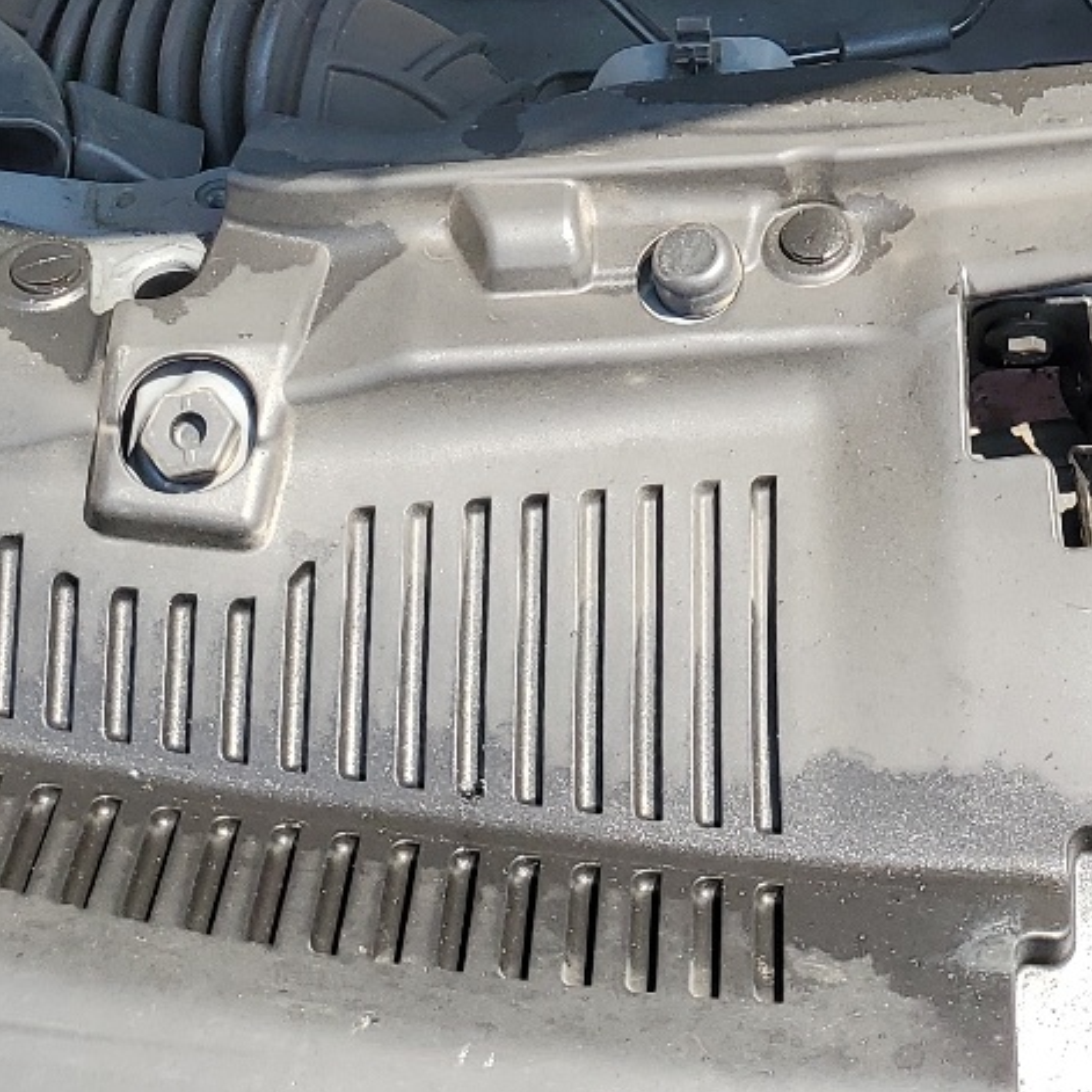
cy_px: -250
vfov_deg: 20.6
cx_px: 1108
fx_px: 2784
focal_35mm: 78
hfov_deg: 21.4
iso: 50
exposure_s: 1/769
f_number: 1.5
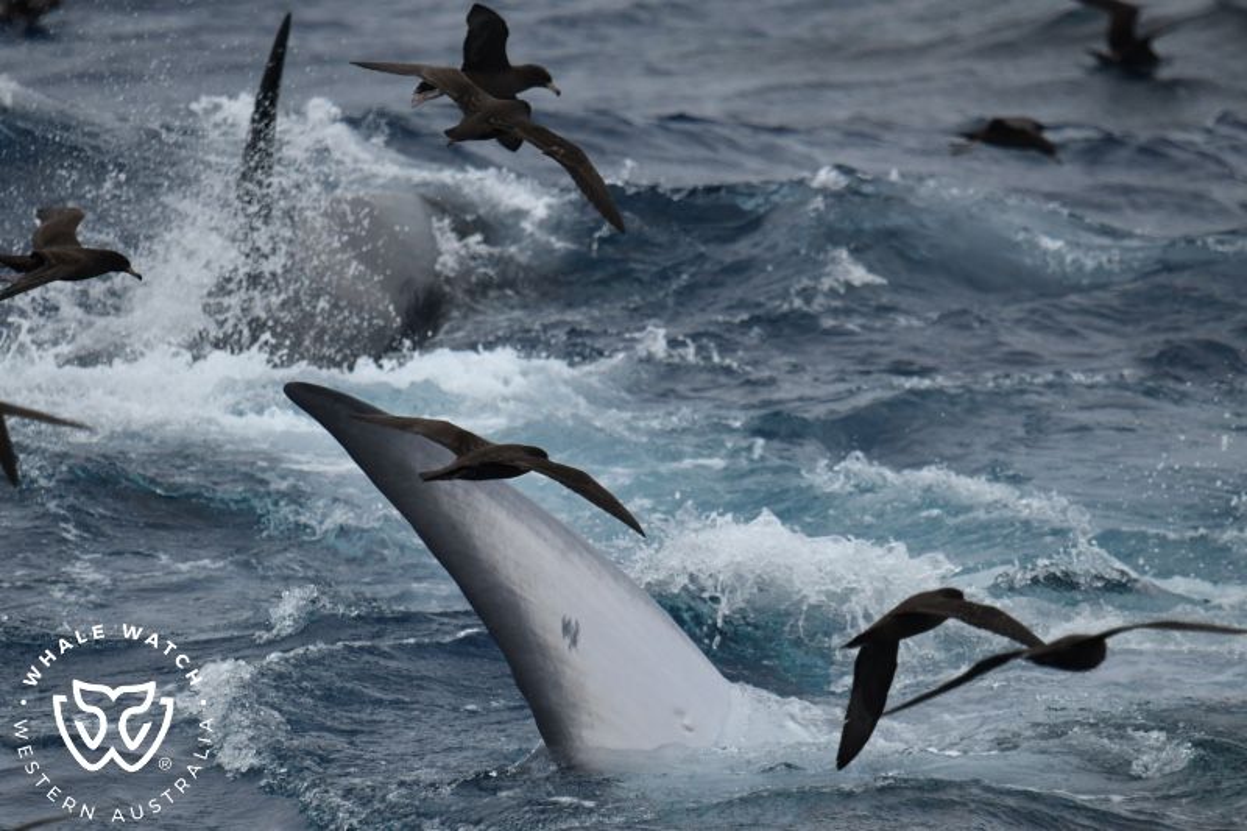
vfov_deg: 2.3
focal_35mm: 600
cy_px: 416
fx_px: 20778
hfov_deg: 3.4
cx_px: 624
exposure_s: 1/8000
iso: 1000
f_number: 6.3
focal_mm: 600
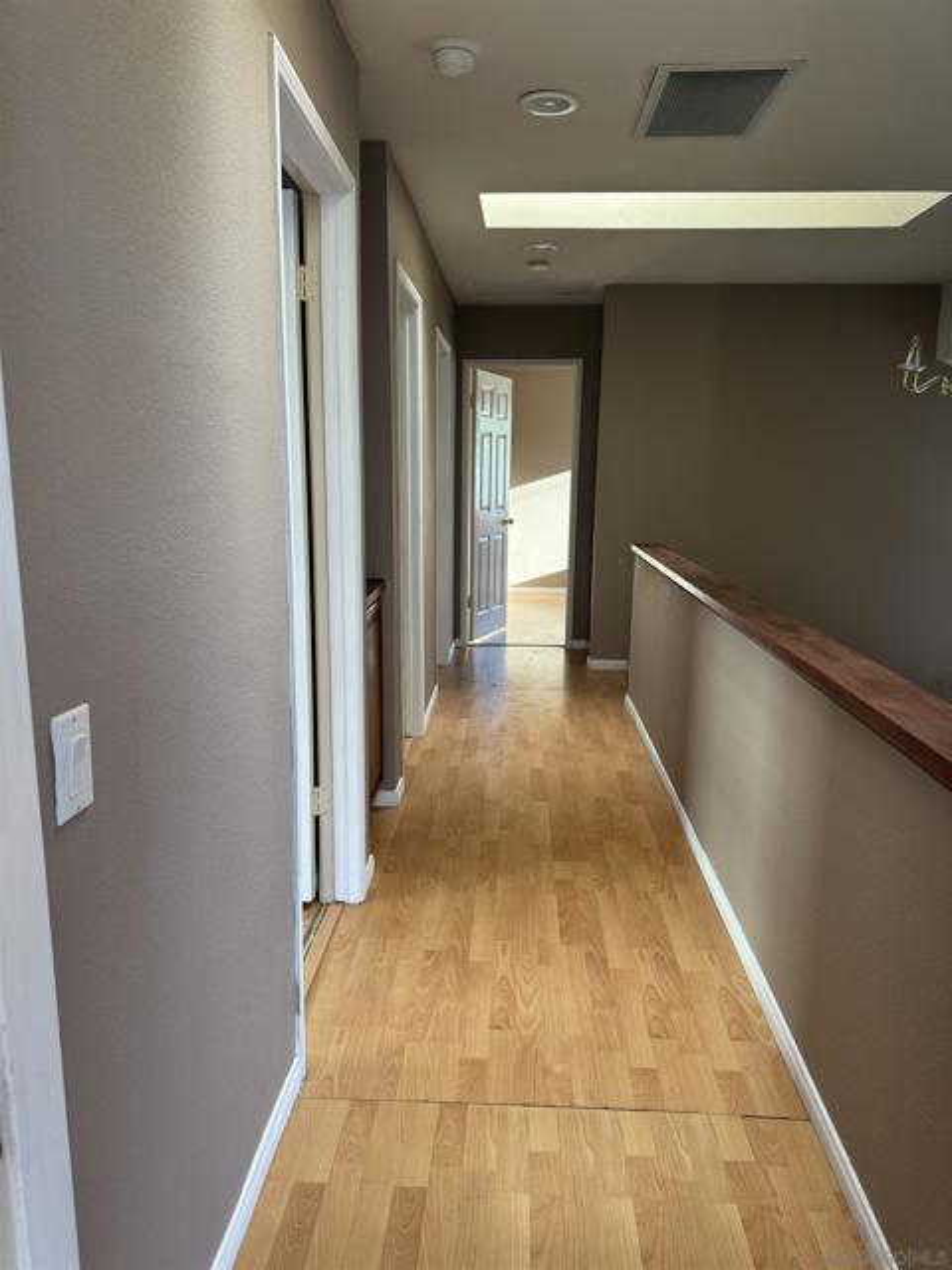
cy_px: 635
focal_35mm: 24
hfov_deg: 56.8
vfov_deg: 71.6
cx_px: 476
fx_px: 880
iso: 125
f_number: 1.78
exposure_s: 1/121
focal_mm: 6.76
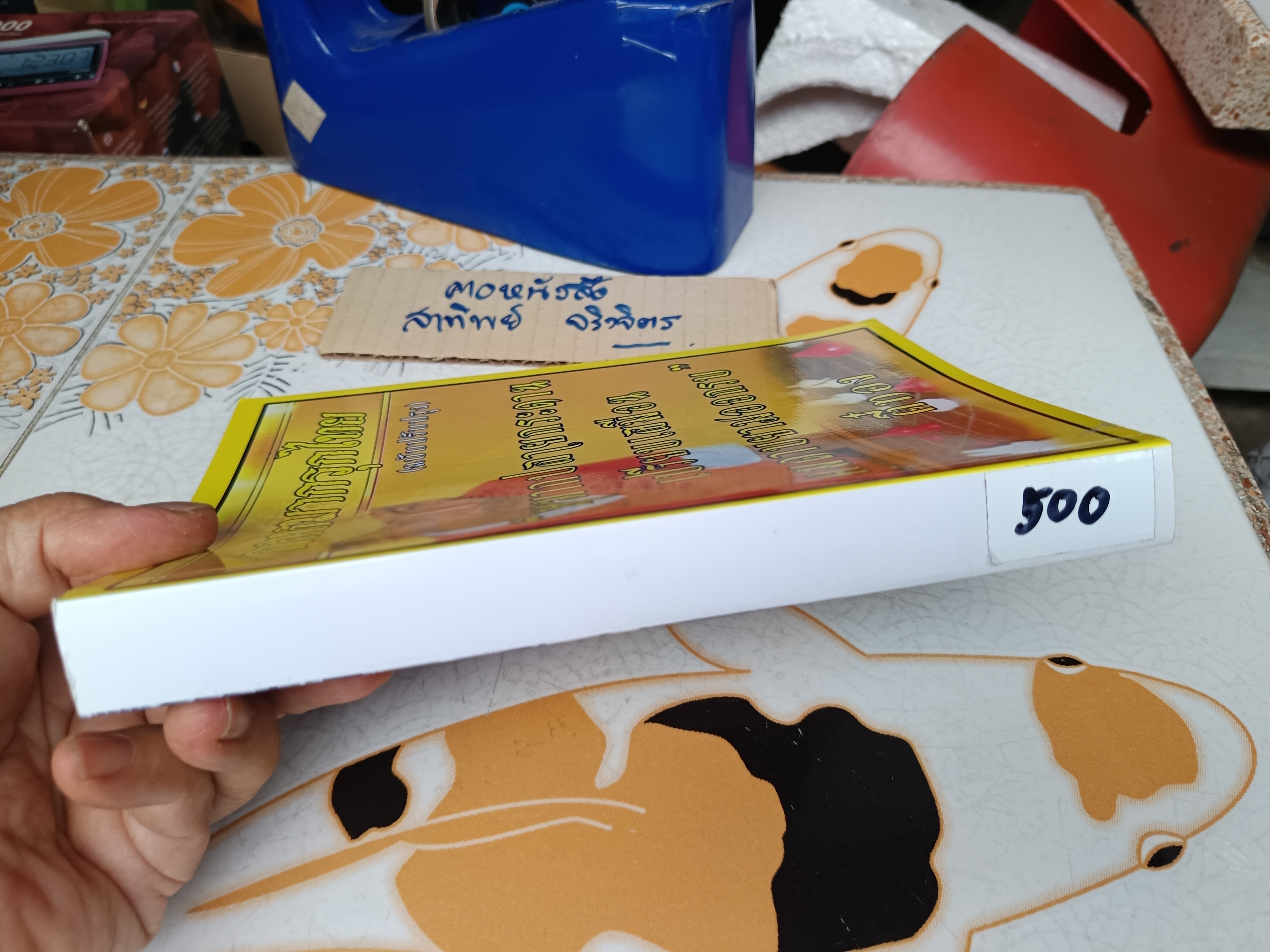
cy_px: 476
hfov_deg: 71.6
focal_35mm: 24
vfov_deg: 56.8
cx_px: 635
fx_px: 881
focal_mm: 5.31
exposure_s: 1/50
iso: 215
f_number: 1.7
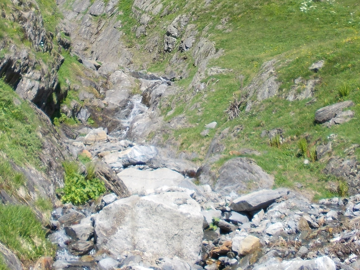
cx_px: 180
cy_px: 36
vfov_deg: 24.2
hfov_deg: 32.7
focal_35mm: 59
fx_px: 614
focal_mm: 4
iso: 80
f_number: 5.4
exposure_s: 1/200
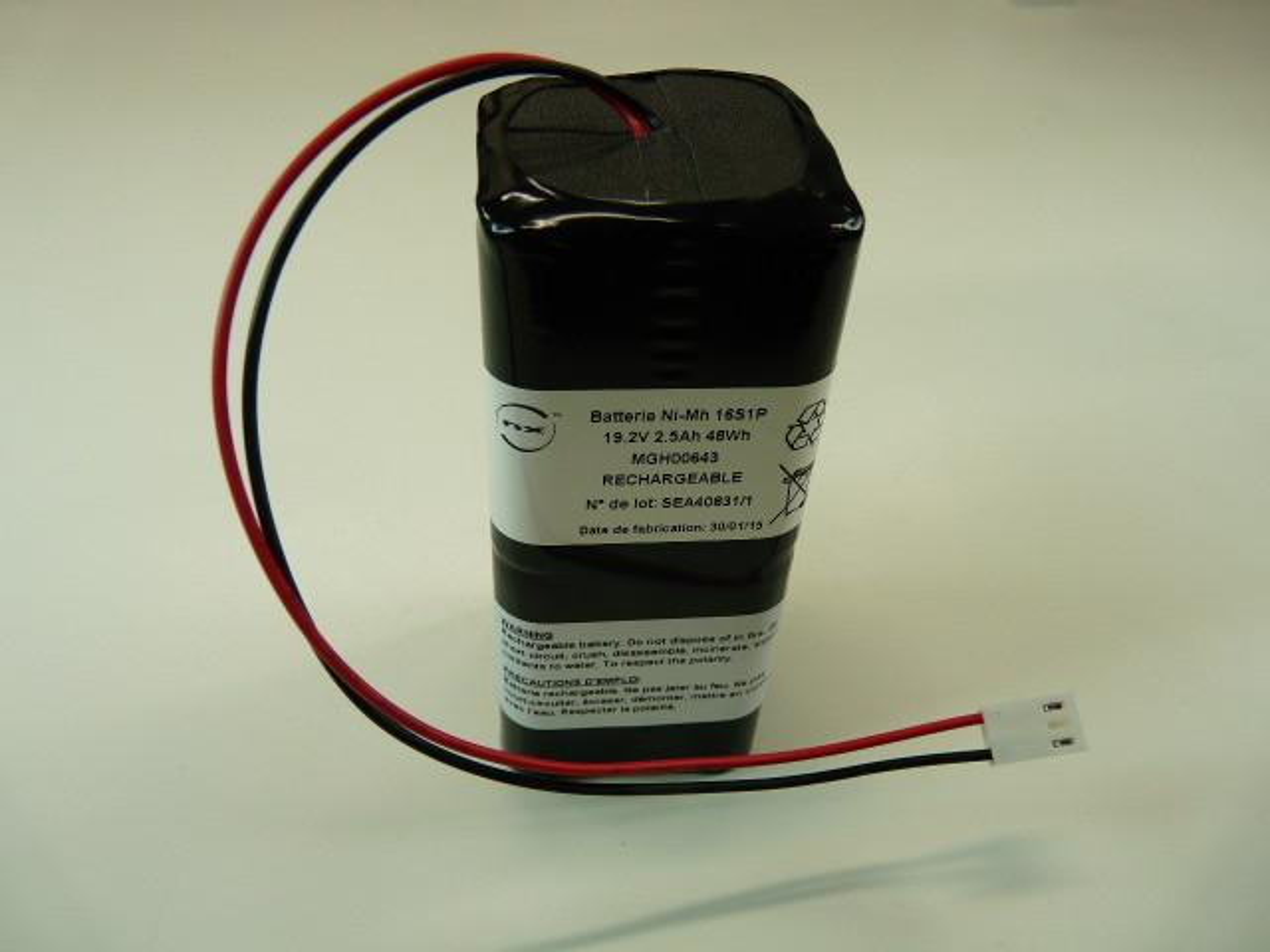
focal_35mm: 27
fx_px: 991
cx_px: 635
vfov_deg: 51.4
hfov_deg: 65.3
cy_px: 476
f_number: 2.8
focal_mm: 4.8
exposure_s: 1/60
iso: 100
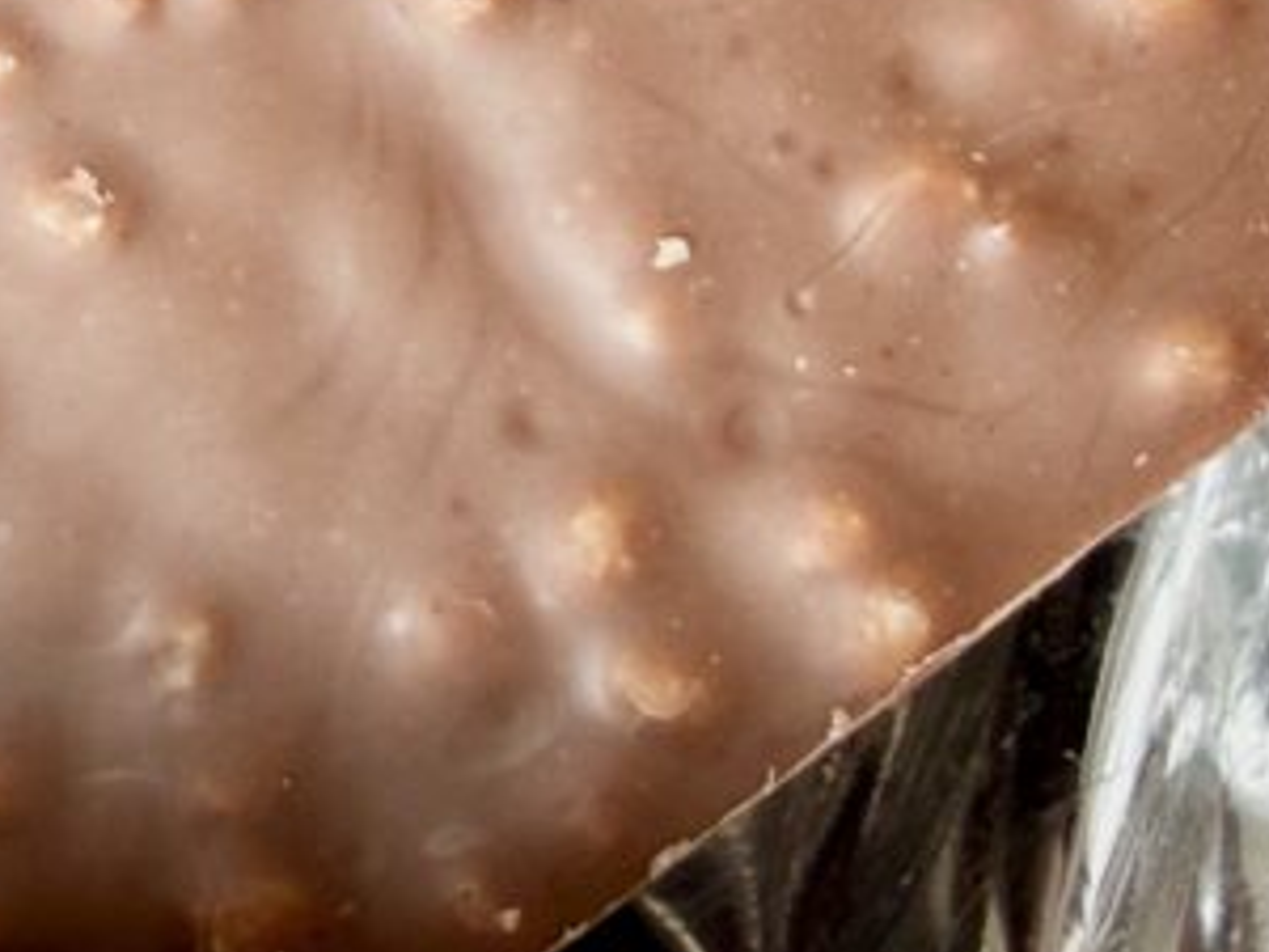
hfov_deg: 23.8
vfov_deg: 17.2
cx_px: 486
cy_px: -199
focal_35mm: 82
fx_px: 3006
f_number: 2.2
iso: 50
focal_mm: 2.22
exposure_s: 1/121
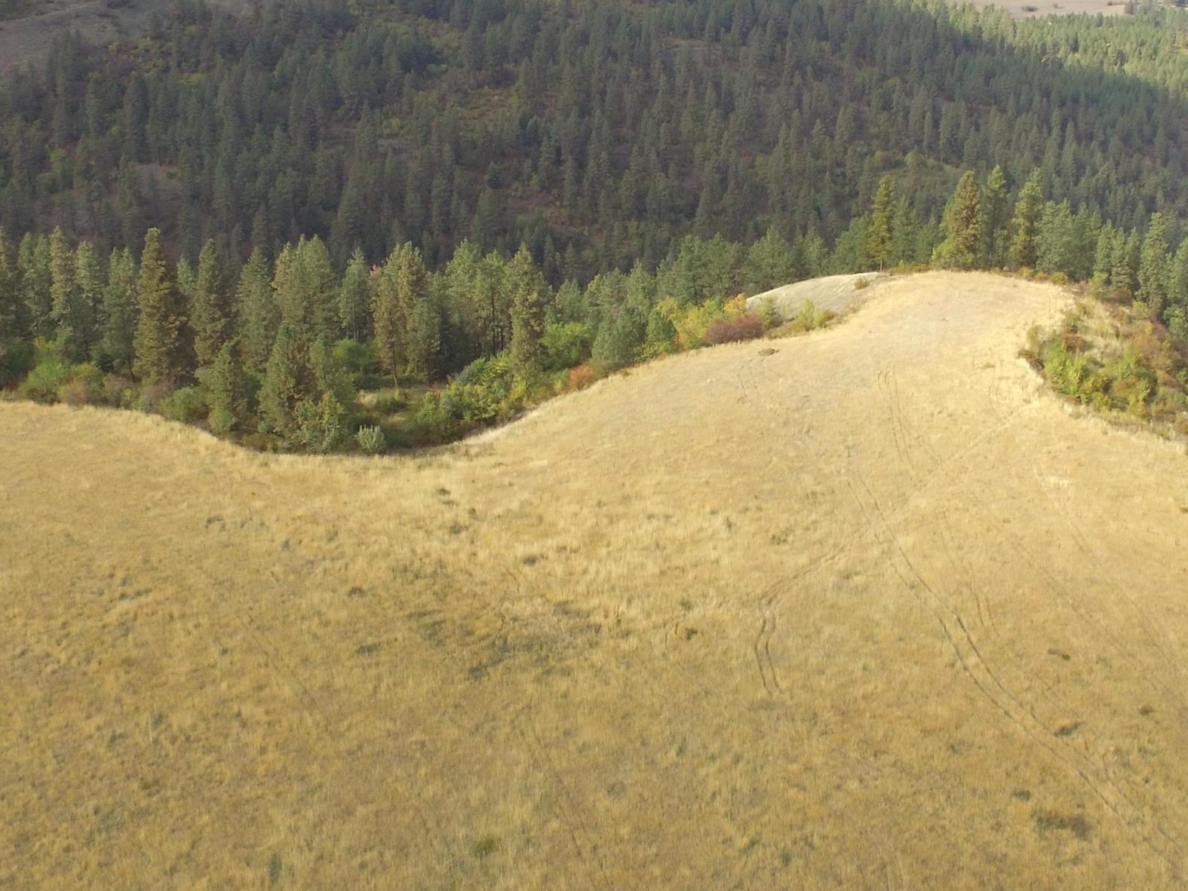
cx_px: 766
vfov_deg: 36.4
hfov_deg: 47.3
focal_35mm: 39
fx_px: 1339
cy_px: 285
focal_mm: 3.61
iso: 100
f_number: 2.8
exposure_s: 1/243
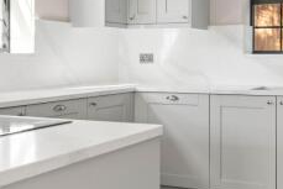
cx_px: 235
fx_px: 425
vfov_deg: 25.0
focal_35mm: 54
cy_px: 74
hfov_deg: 35.4
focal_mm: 26
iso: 500
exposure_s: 1/30
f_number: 8
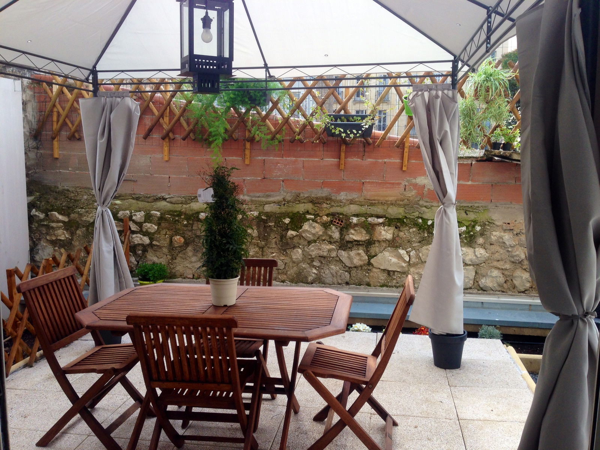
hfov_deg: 55.4
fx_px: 572
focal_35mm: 33
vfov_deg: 42.9
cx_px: 300
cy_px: 225
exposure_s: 1/324
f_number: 2.4
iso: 50
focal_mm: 4.12
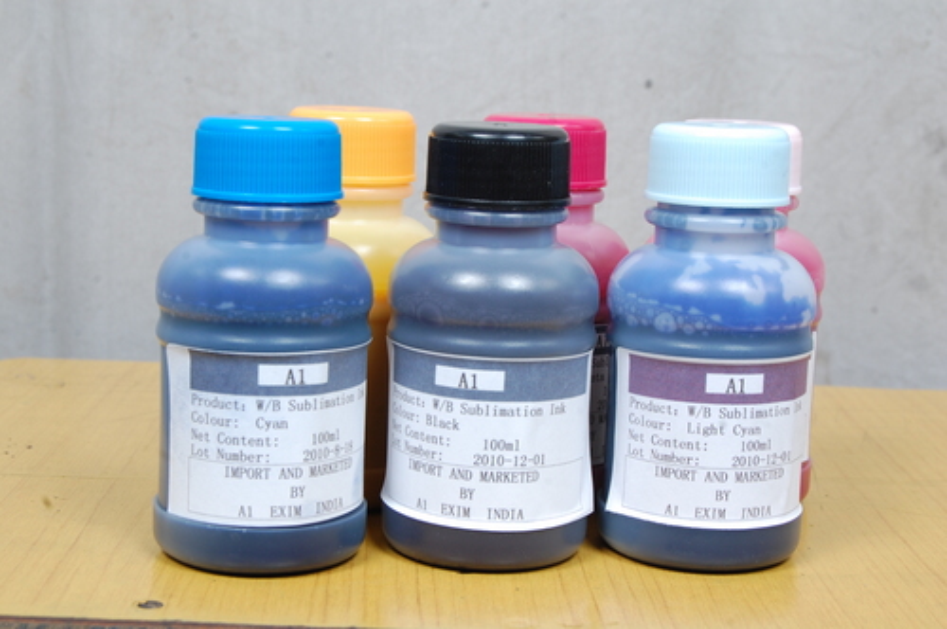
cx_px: 474
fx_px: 1813
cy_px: 314
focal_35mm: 69
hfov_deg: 29.3
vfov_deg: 19.7
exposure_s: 1/125
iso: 200
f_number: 10
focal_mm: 46
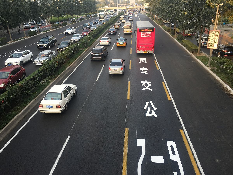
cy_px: 88
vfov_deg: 48.2
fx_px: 195
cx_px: 116
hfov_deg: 61.7
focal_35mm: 29
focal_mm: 4.15
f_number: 2.2
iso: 25
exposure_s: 1/189
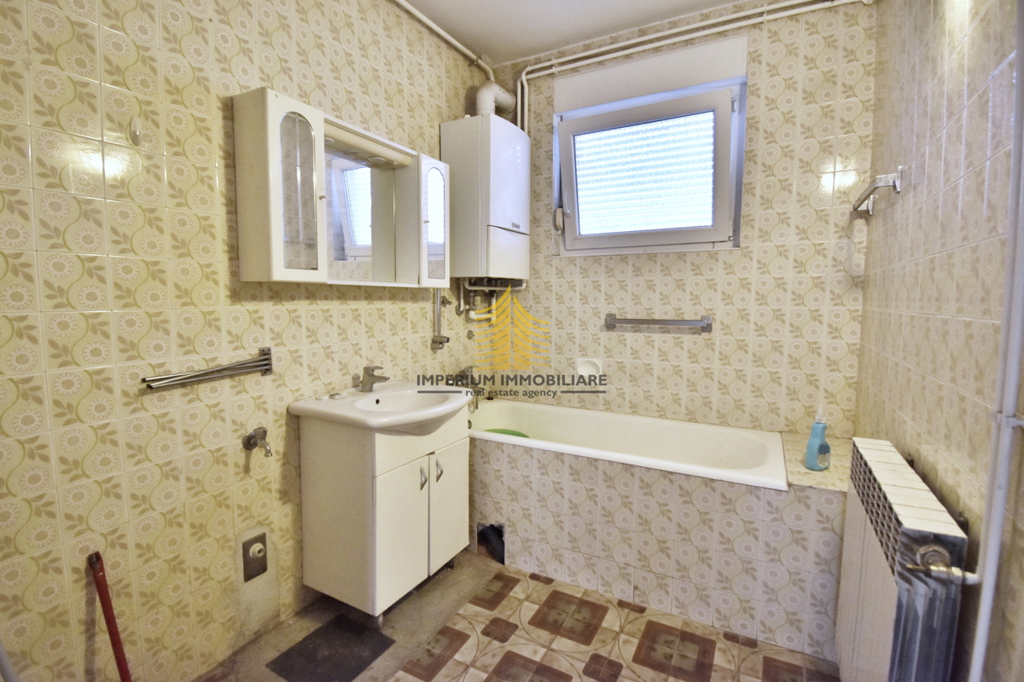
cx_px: 512
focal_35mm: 15
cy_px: 341
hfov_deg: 100.4
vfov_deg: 77.3
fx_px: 427
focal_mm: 10
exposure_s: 1/15
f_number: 4.5
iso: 1000
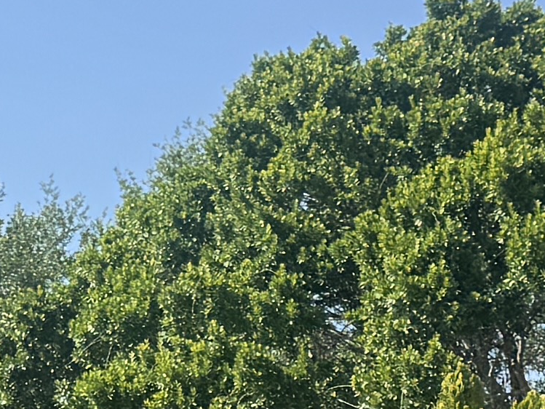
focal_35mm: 183
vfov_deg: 7.9
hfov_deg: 10.7
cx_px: -57
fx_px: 2882
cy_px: 680
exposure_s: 1/2833
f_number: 1.78
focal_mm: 6.76
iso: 80
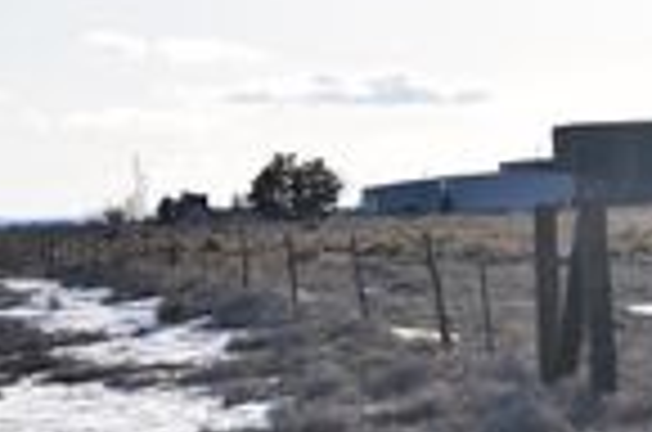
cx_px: 389
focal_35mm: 152
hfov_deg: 13.5
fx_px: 2747
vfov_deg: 9.0
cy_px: 250
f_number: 11
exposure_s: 1/500
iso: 250
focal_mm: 34
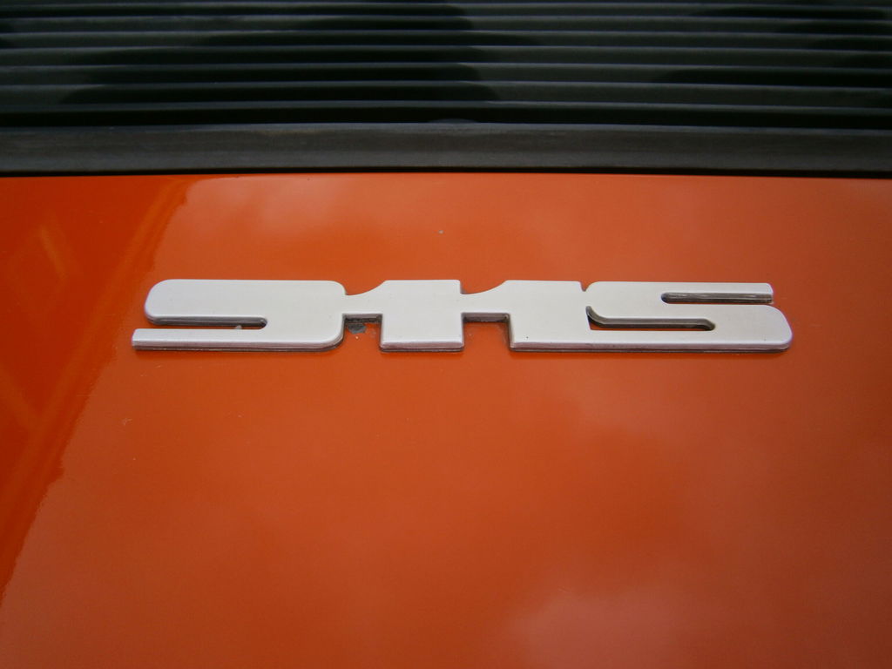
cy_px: 334
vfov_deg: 53.1
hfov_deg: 67.3
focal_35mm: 26
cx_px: 446
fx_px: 670
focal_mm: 4.7
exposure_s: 1/500
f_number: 2.8
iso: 80
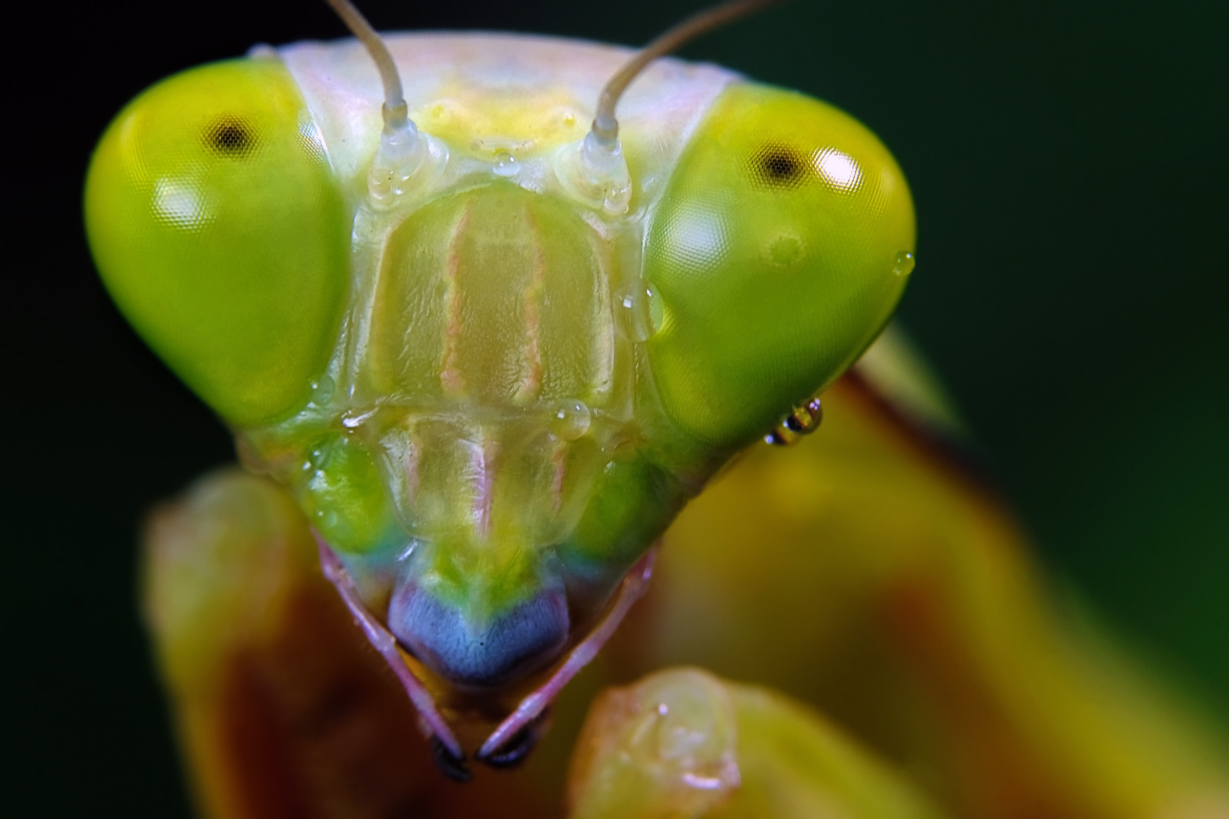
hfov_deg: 8.6
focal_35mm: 240
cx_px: 614
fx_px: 8193
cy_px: 410
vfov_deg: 5.7
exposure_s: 1/80
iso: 400
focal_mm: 160
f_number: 16
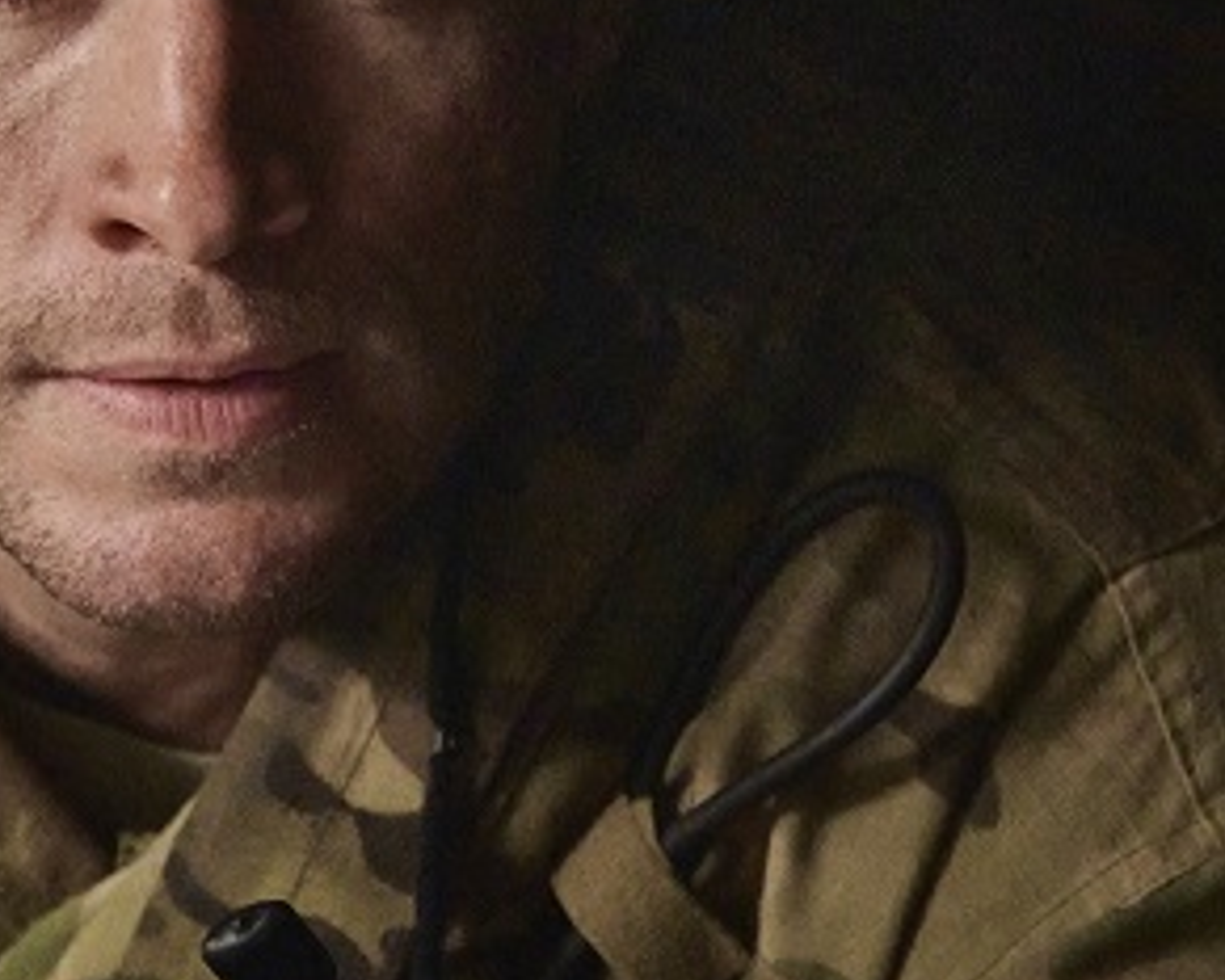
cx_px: 366
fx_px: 31408
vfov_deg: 1.8
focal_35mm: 866
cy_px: 151
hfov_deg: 2.2
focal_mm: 280
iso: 4000
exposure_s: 1/400
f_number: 4
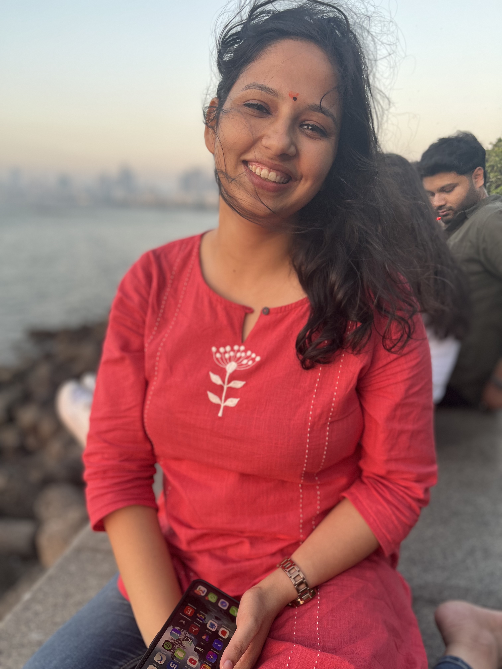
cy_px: 334
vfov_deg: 67.3
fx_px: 503
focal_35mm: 26
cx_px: 251
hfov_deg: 53.1
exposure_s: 1/122
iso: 64
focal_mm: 5.1
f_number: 1.6
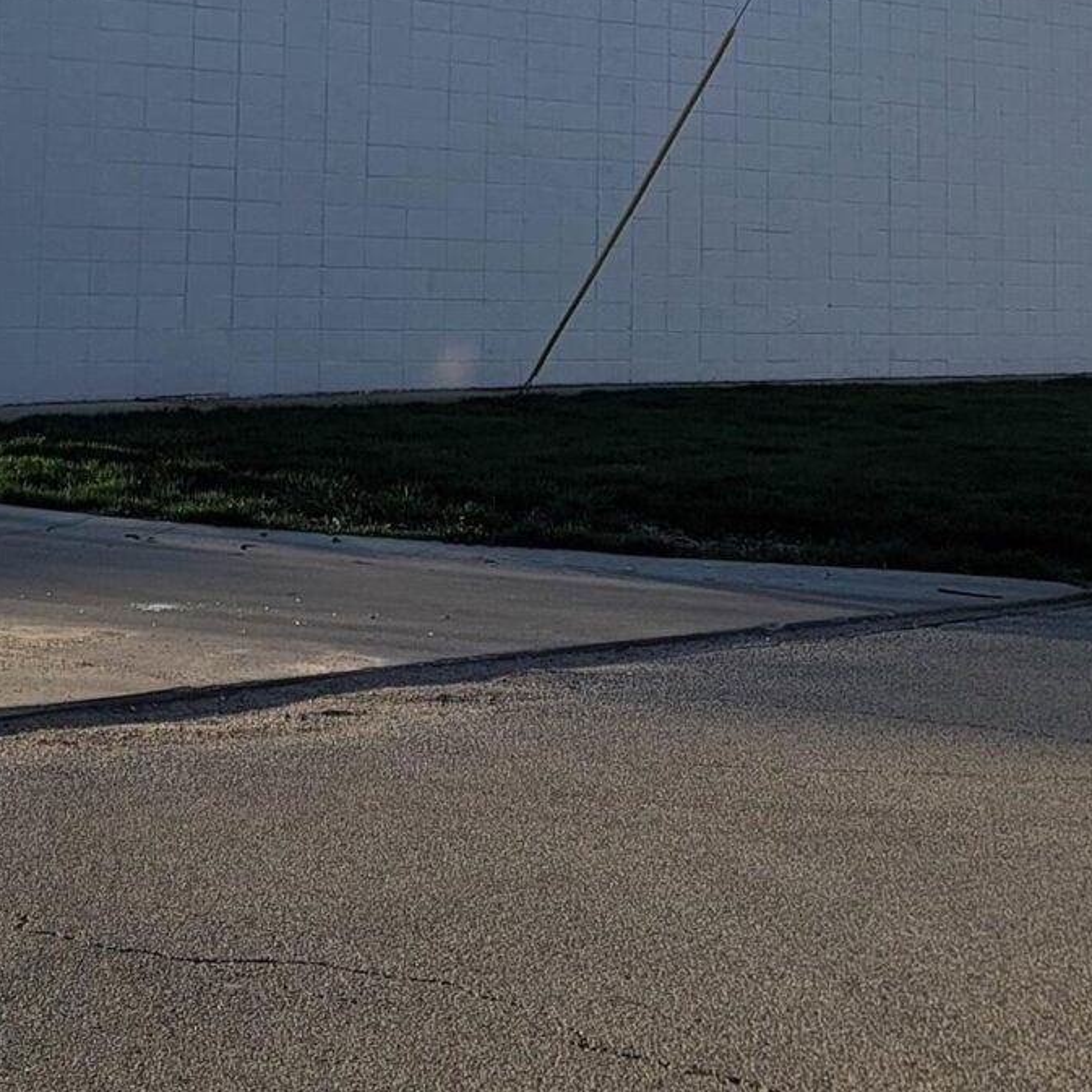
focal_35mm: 84
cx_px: 97
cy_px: -204
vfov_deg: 19.5
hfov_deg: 20.2
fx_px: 2998
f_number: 1.8
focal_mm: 7
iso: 20
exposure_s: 1/677
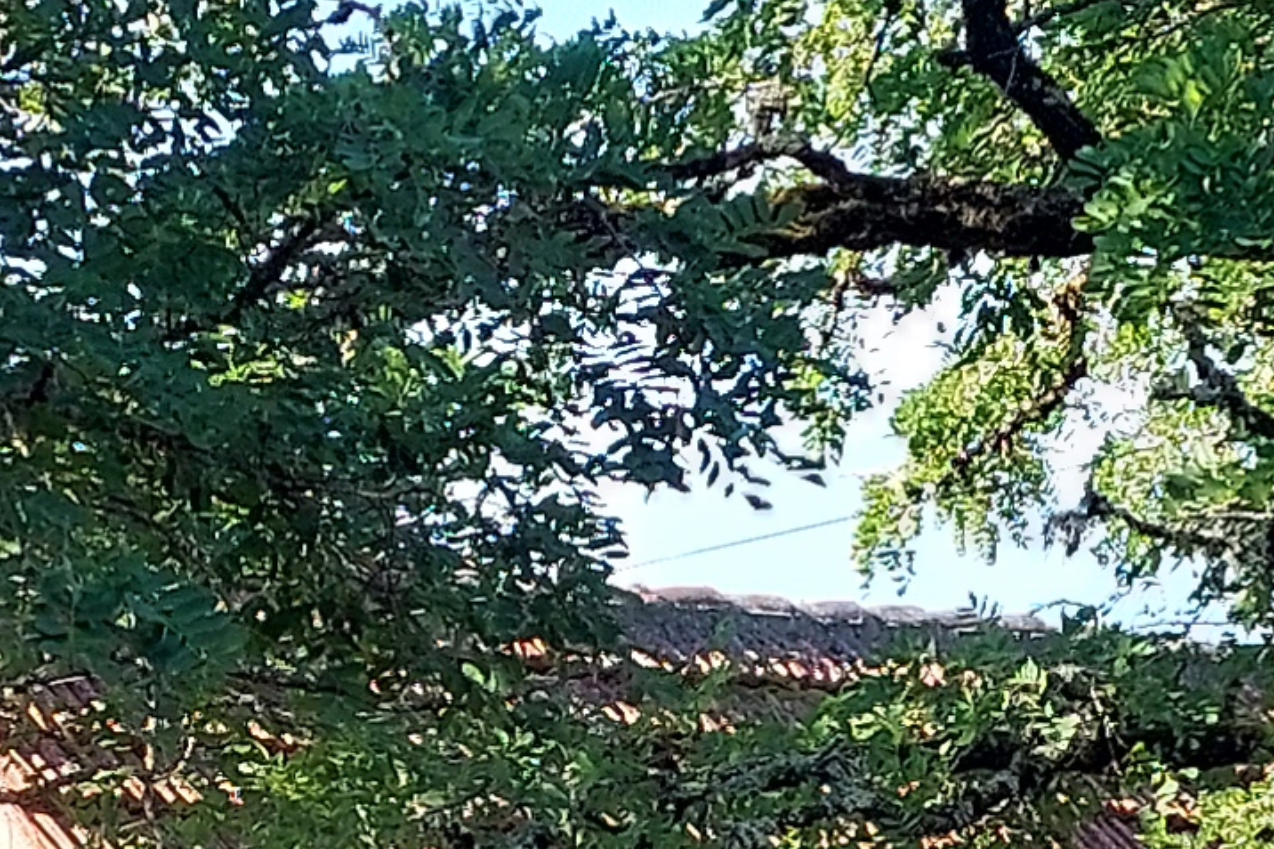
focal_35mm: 168
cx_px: 623
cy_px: 1102
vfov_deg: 8.1
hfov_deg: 12.2
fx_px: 5944
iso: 25
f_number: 1.8
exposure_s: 1/160
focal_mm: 5.23
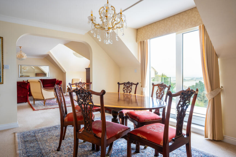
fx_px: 144
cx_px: 118
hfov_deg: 78.6
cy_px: 78
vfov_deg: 57.2
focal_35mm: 22
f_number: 11
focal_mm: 22
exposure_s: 1/40
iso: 800
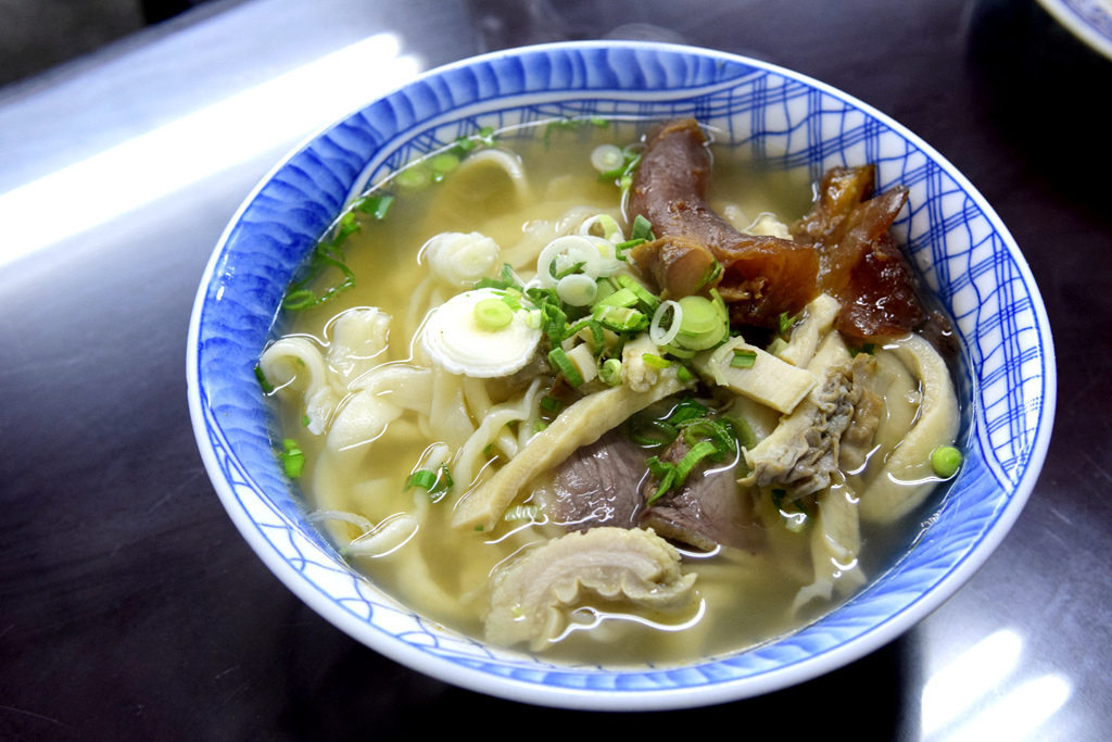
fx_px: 1436
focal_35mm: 46
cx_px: 556
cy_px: 371
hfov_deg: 42.3
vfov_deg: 29.0
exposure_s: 1/60
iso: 1600
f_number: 5.6
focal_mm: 31
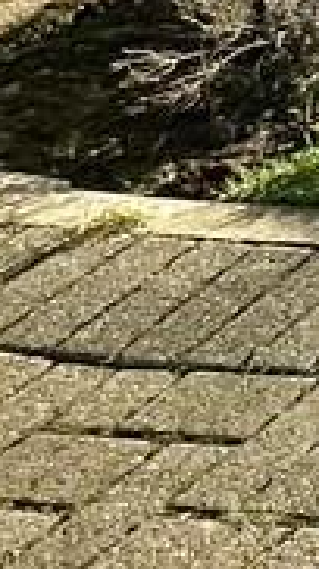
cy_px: -578
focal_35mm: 86
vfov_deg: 17.5
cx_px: 1561
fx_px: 1297
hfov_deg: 6.5
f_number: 2.2
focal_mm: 2.22
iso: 50
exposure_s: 1/2564
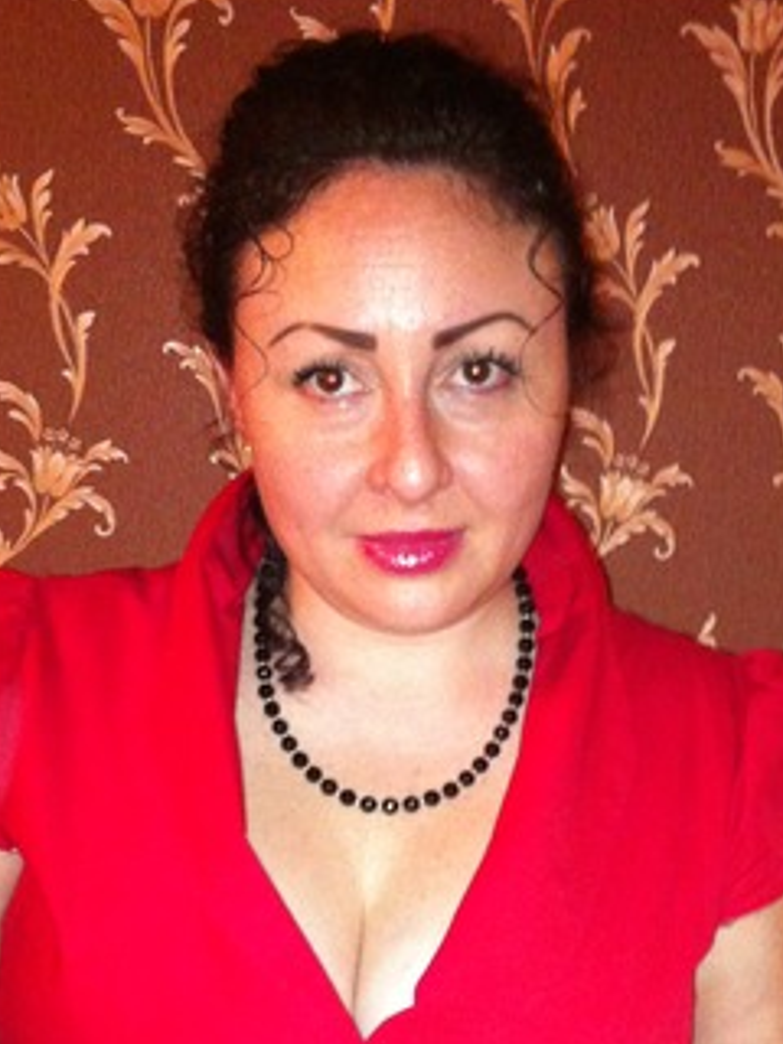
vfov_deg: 32.1
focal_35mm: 59
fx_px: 1779
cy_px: 780
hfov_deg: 24.8
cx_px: 396
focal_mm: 3.85
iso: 400
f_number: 2.8
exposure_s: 1/15
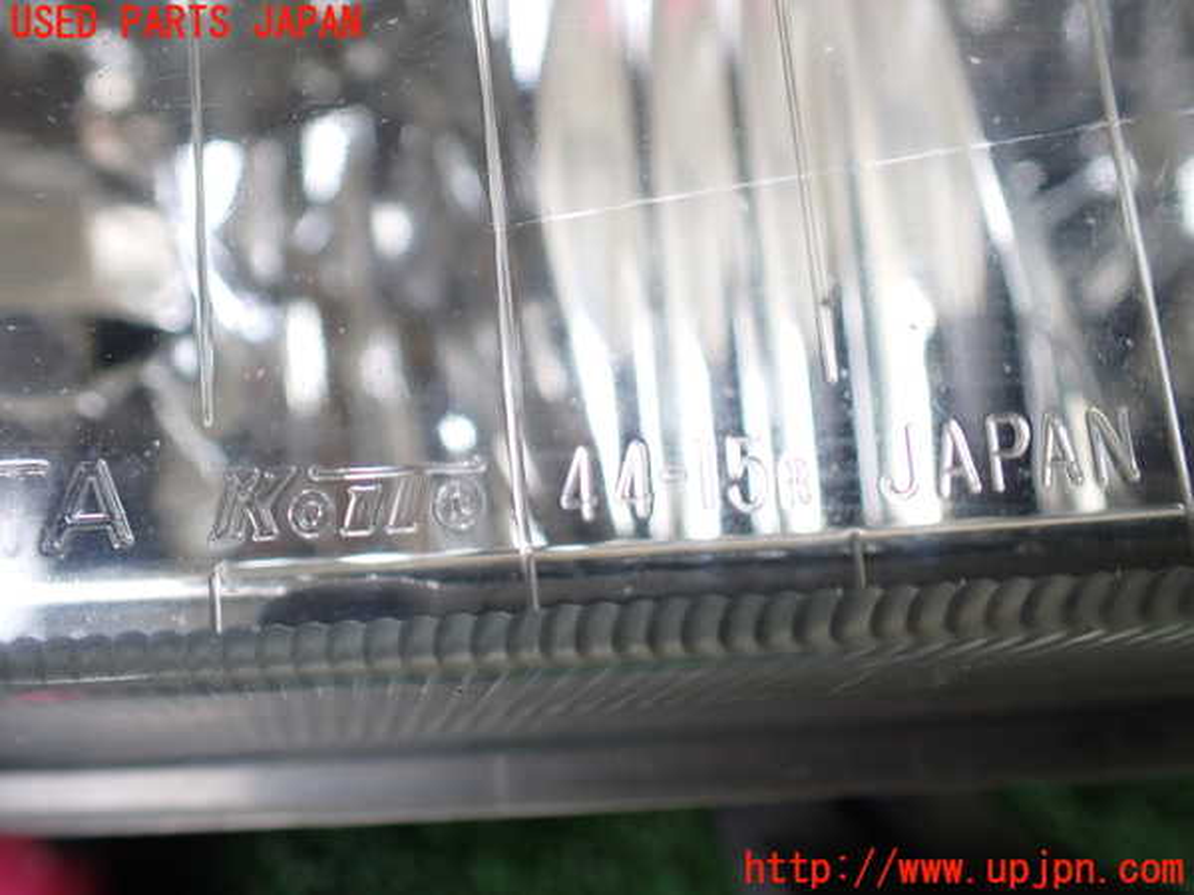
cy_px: 448
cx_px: 597
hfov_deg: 60.0
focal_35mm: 30
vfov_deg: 46.8
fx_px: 1035
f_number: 2.3
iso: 200
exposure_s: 1/125
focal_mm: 5.4
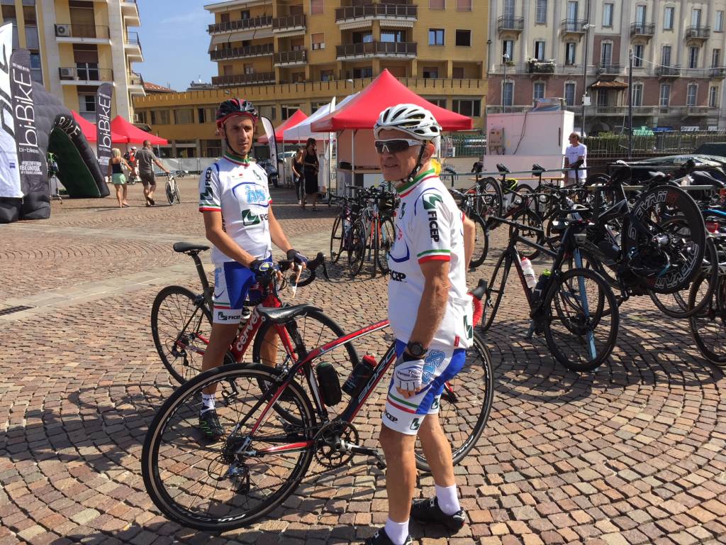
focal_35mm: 29
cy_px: 272
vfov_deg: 48.2
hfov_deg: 61.7
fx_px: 608
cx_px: 363
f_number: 2.2
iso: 32
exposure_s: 1/1236
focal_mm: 4.15
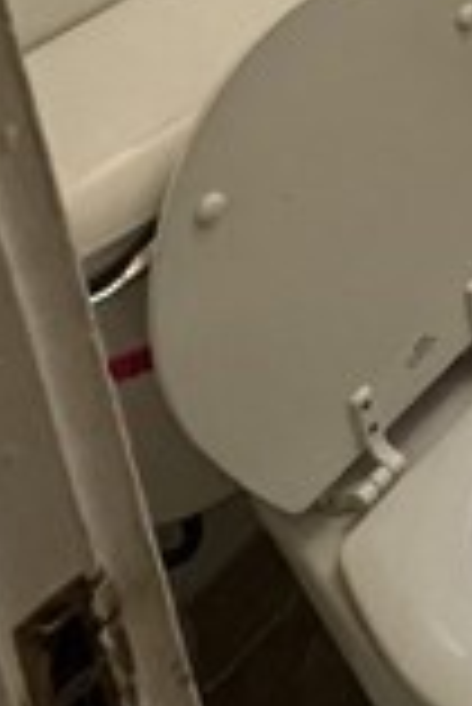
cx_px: 1133
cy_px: -423
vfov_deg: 23.0
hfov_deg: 14.1
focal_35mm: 66
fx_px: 1295
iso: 160
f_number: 1.8
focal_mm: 1.57
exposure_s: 1/120
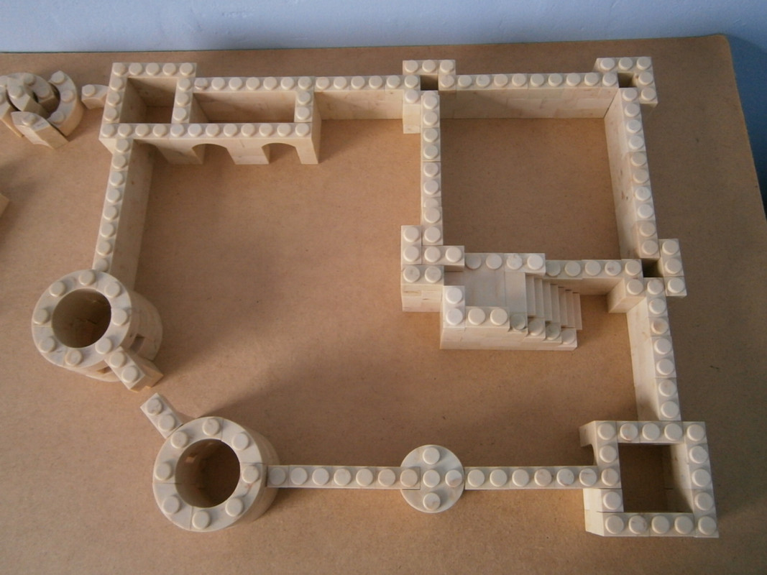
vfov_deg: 53.1
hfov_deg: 67.3
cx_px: 384
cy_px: 288
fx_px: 576
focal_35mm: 26
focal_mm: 4.7
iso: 200
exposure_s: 1/2
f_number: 2.8
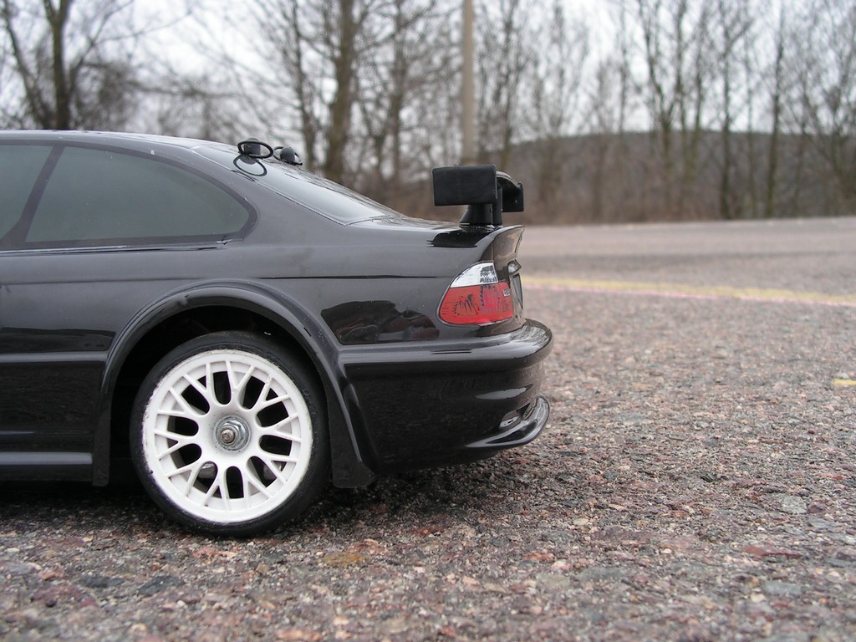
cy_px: 321
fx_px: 1261
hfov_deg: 37.5
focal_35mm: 51
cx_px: 428
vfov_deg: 28.6
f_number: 3.2
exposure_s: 1/250
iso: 64
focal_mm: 8.6
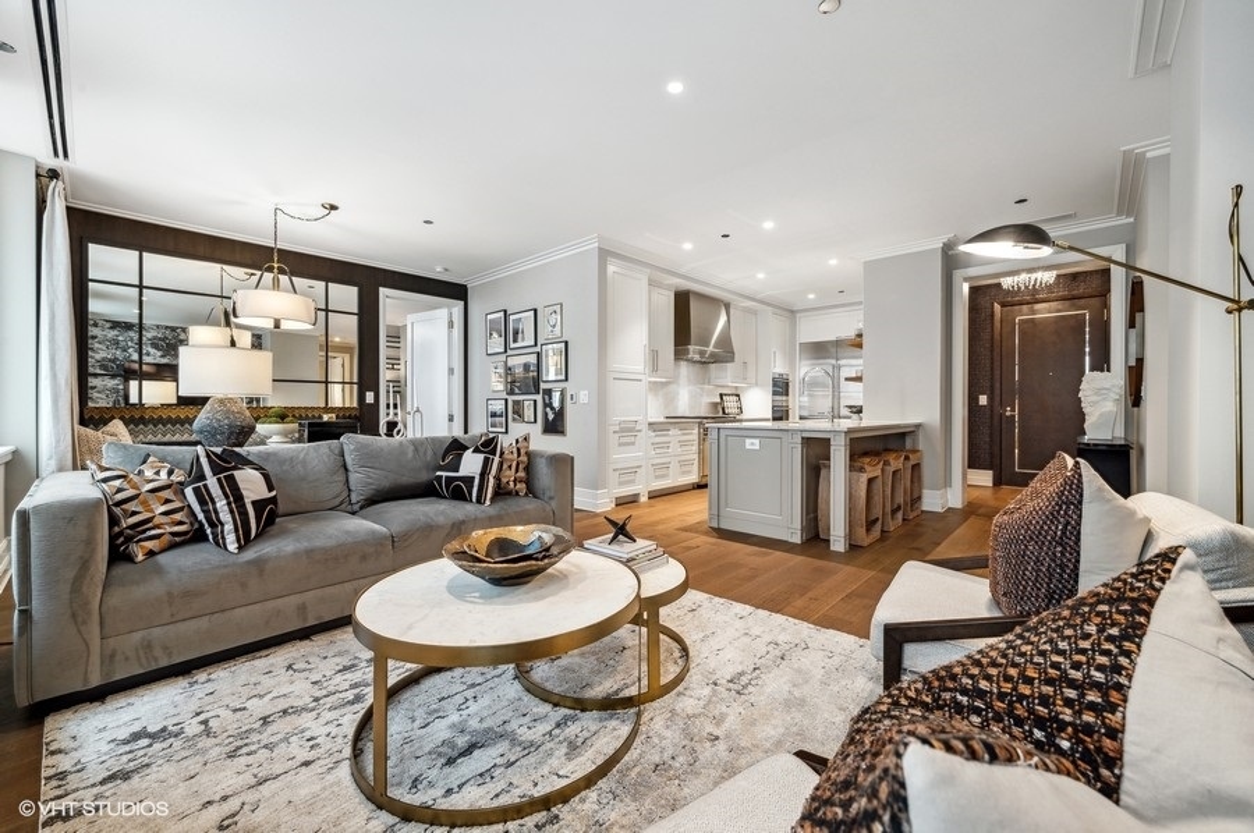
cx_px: 627
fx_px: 487
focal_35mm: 14
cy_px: 416
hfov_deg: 104.3
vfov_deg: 81.1
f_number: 10
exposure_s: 1/2.5
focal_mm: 14
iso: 400
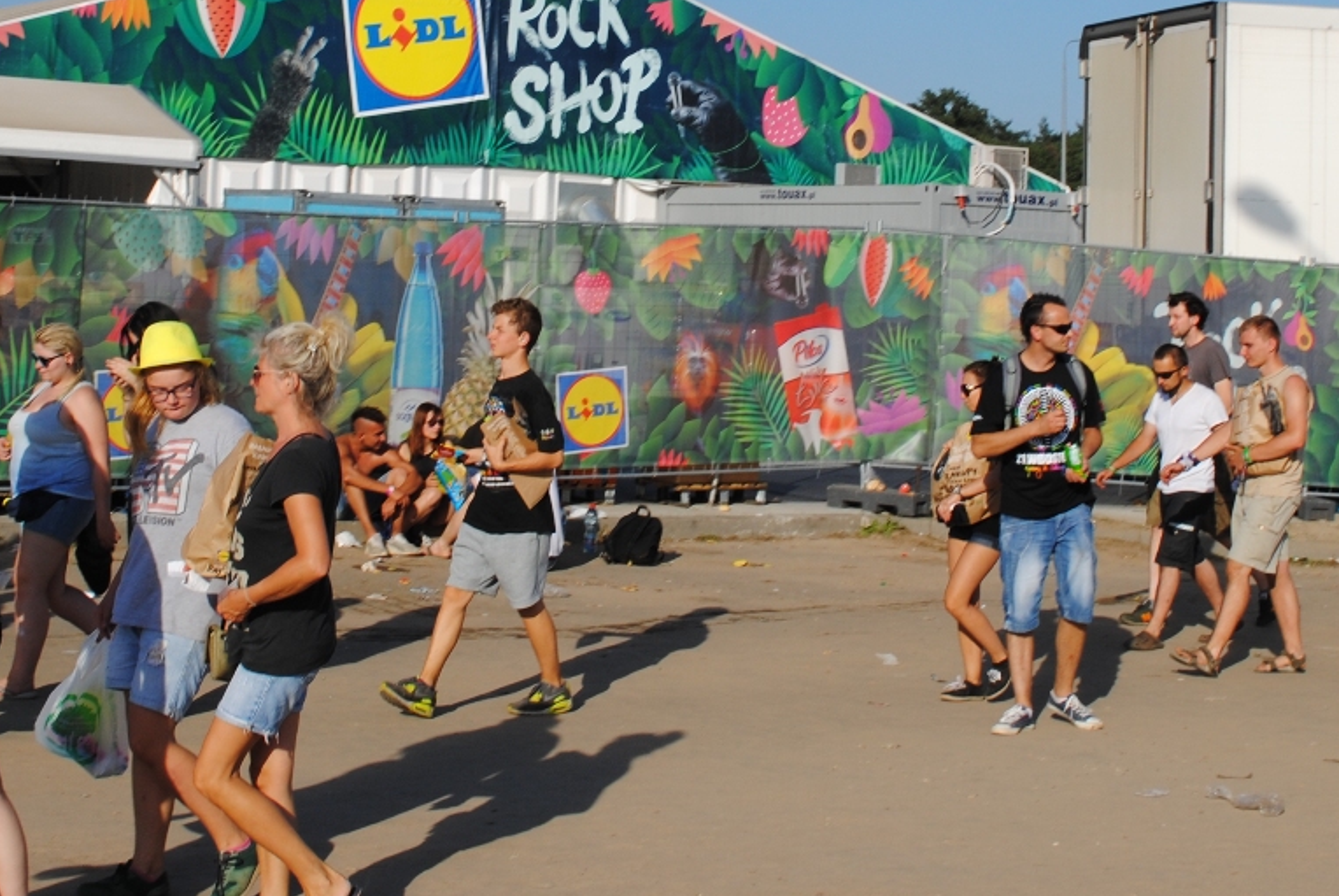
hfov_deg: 27.7
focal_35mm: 73
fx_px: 2718
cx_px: 677
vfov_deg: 18.4
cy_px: 69
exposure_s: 1/320
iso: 100
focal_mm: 24
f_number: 9
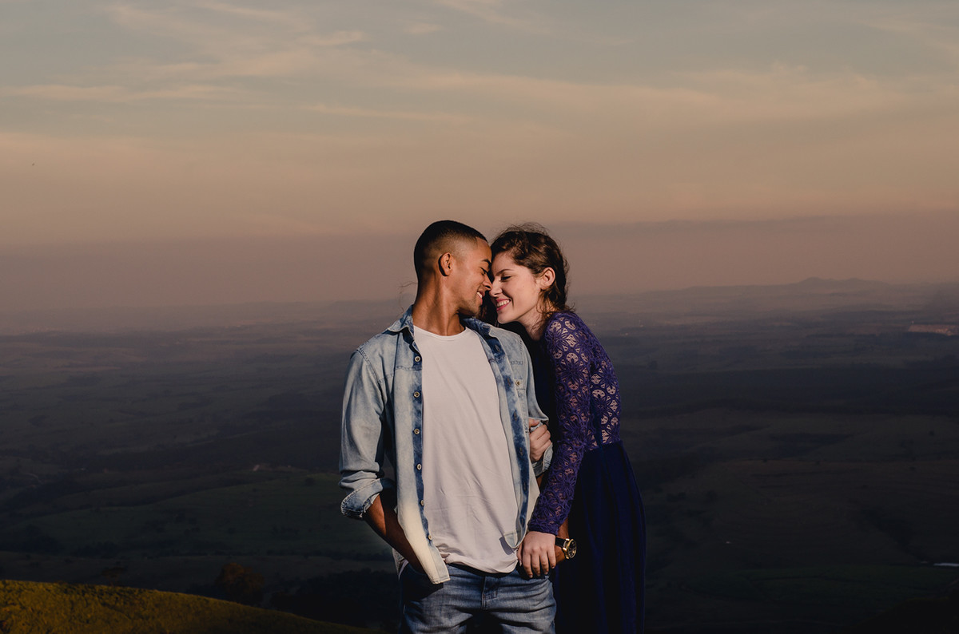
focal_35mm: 75
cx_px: 480
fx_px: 1993
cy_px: 317
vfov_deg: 18.1
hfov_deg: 27.1
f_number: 6.7
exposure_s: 1/180
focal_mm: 50
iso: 140
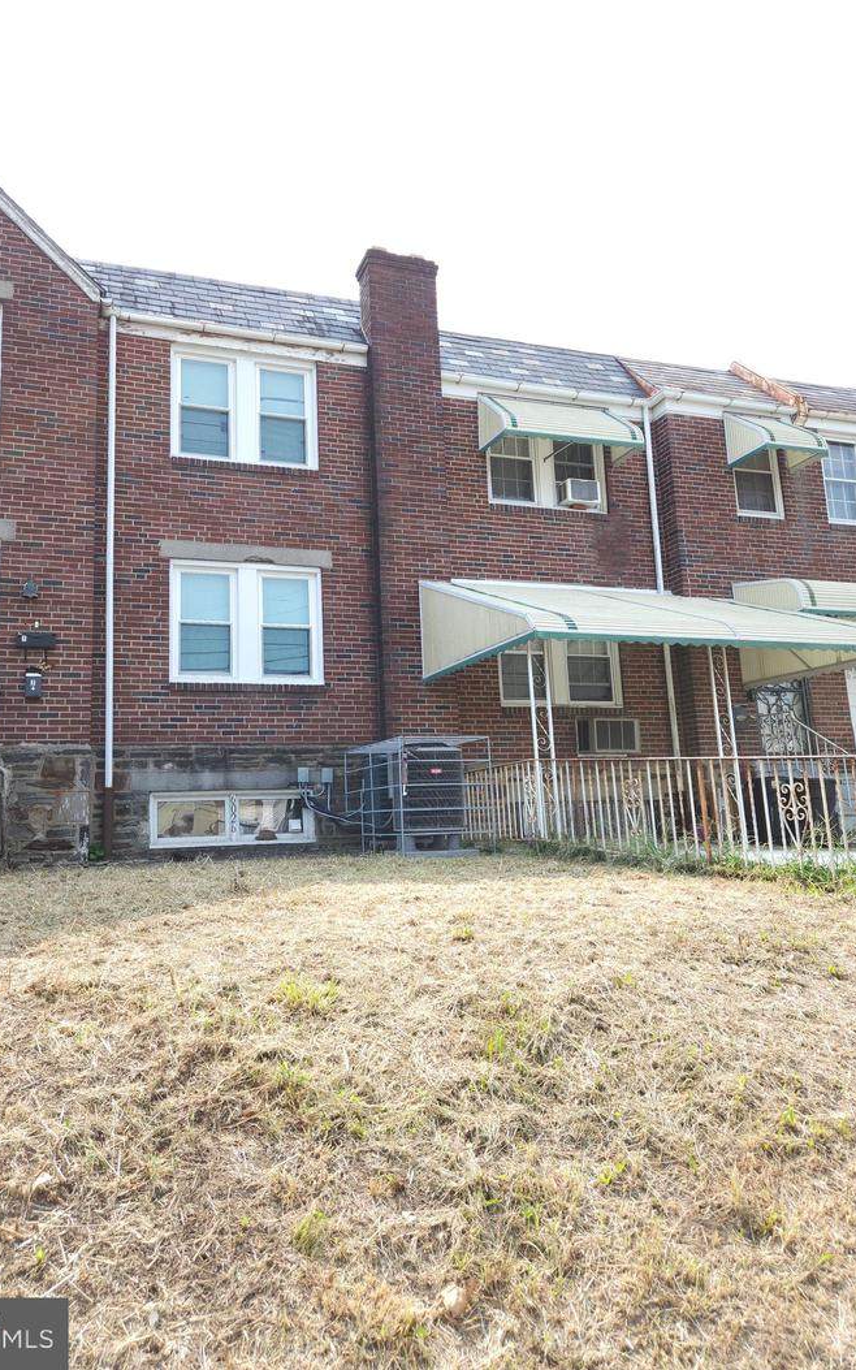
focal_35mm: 25
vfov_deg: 72.5
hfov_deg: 49.1
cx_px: 367
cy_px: 670
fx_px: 933
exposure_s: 1/606
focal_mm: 5.4
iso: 40
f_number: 1.8
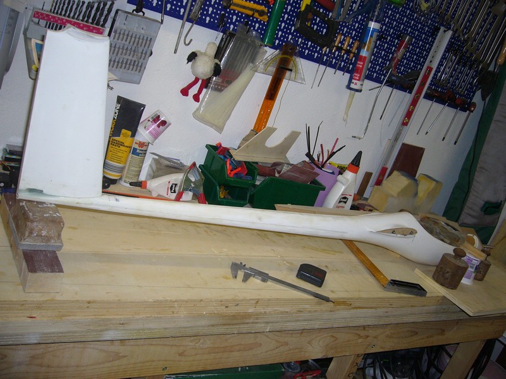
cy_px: 190
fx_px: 512
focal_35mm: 35
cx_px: 253
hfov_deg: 52.6
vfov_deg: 40.7
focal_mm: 5.8
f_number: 2.8
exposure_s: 1/60
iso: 100
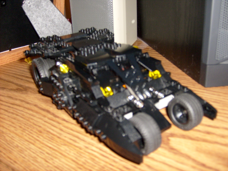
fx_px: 231
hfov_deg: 52.6
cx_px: 114
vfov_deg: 40.7
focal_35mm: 35
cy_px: 86
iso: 100
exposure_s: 1/45
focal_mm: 5.8
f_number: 2.8
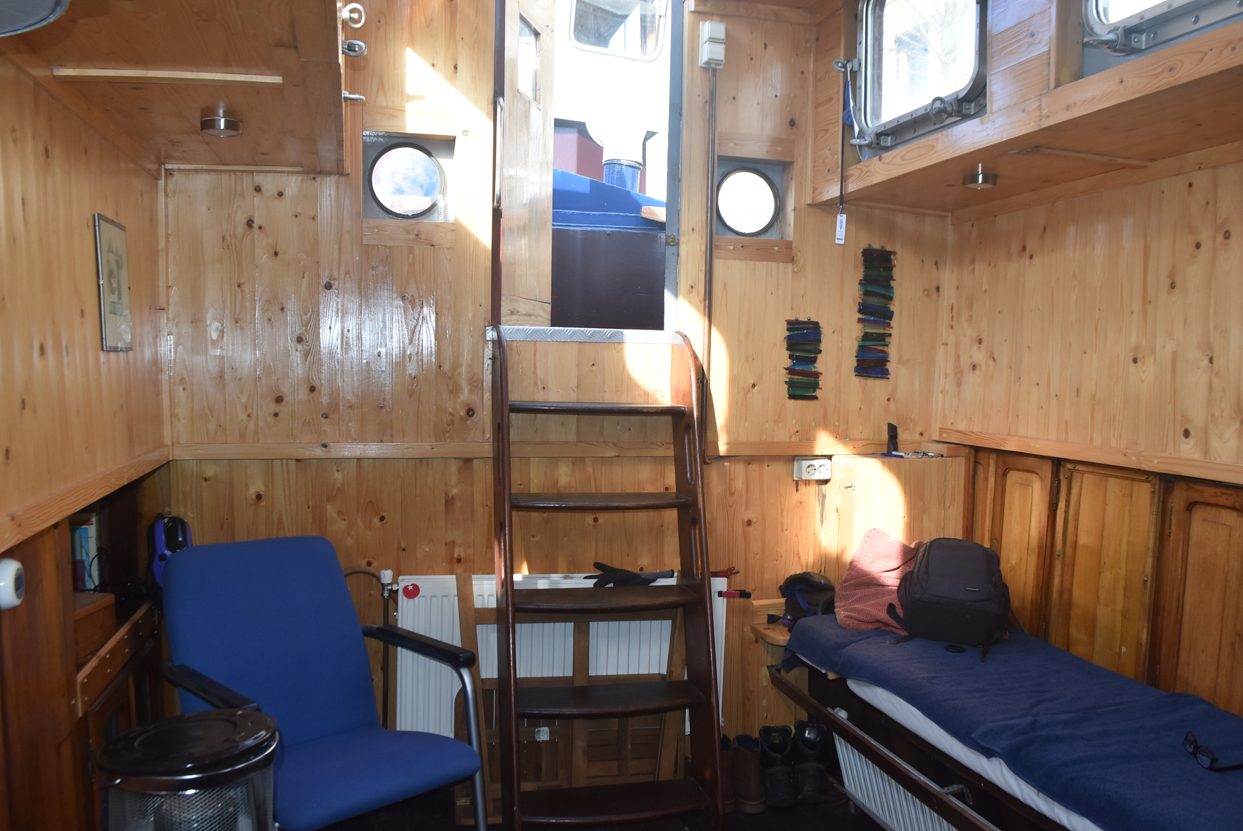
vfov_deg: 48.0
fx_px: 933
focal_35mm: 27
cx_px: 622
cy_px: 416
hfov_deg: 67.3
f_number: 5.6
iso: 560
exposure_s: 1/125
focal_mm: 18
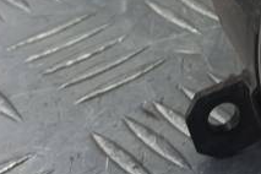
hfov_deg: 15.4
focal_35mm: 125
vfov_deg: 10.6
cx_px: 360
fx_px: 906
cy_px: -74
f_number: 1.8
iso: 64
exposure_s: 1/50
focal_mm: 4.6
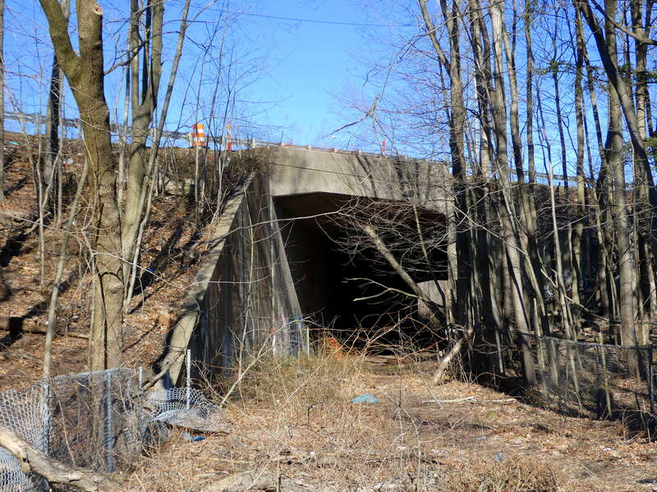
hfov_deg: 33.8
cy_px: 246
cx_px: 328
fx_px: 1082
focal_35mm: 57
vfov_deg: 25.7
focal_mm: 10.3
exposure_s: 1/320
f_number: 4.2
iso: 80
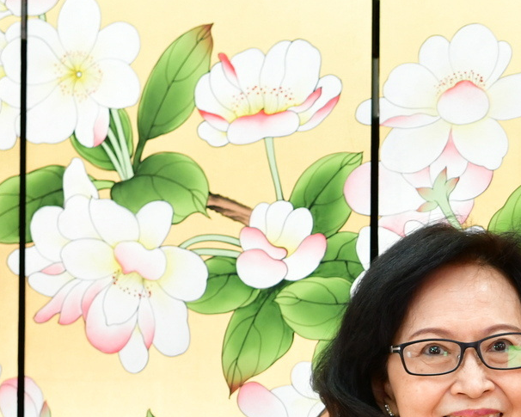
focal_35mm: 130
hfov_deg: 13.9
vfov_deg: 11.5
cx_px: 769
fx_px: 2005
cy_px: 555
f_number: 4.5
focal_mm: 35
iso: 800
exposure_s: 1/200
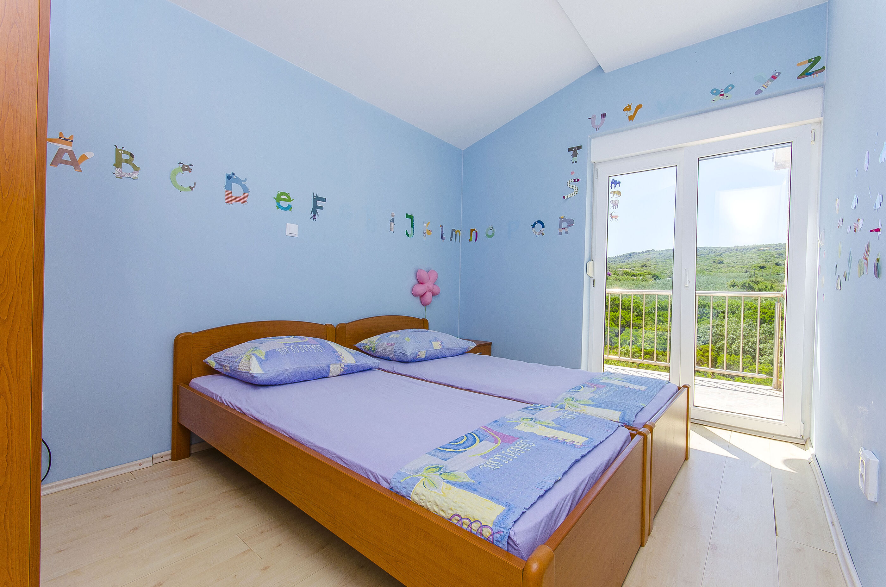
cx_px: 443
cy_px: 294
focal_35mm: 15
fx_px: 368
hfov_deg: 100.5
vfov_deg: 77.1
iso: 100
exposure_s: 1/160
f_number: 8
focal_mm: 10
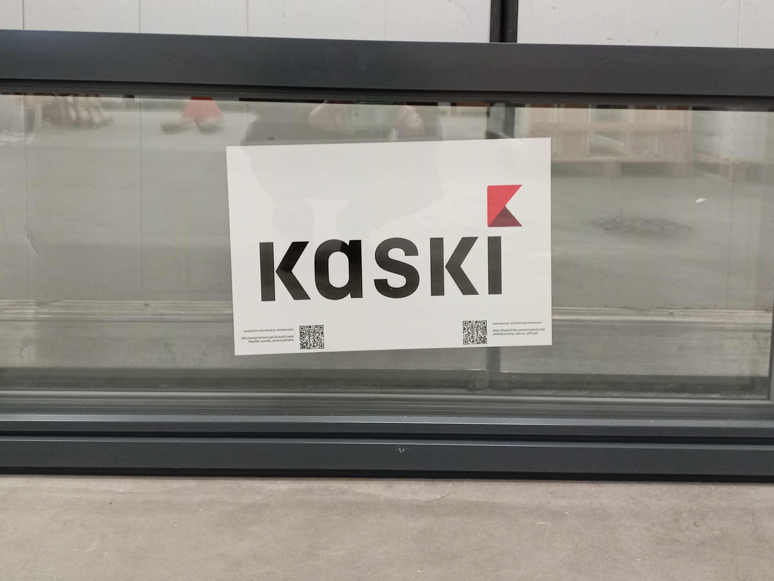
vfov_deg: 35.7
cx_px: 375
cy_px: 209
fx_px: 894
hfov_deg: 46.8
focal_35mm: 40
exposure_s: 1/20
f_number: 1.8
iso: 1284
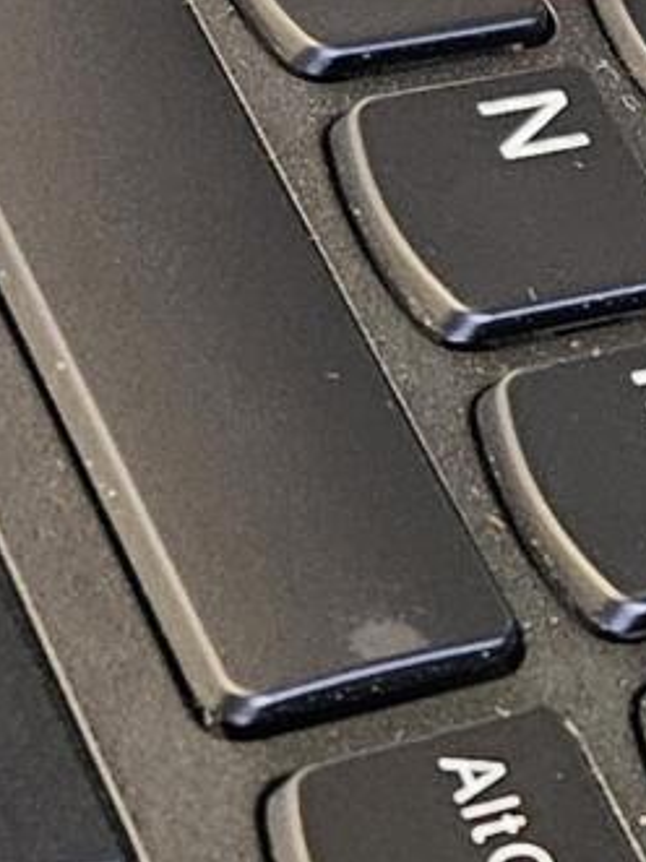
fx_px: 4432
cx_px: 974
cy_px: 409
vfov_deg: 11.1
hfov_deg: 8.2
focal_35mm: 178
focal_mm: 5.4
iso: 1000
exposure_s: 1/100
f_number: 1.8
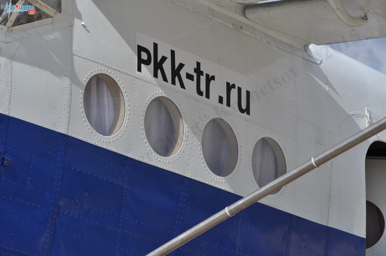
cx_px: 193
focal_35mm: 188
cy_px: 128
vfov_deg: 7.3
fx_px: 2008
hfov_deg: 11.0
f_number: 8
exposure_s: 1/800
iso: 200
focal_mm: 125
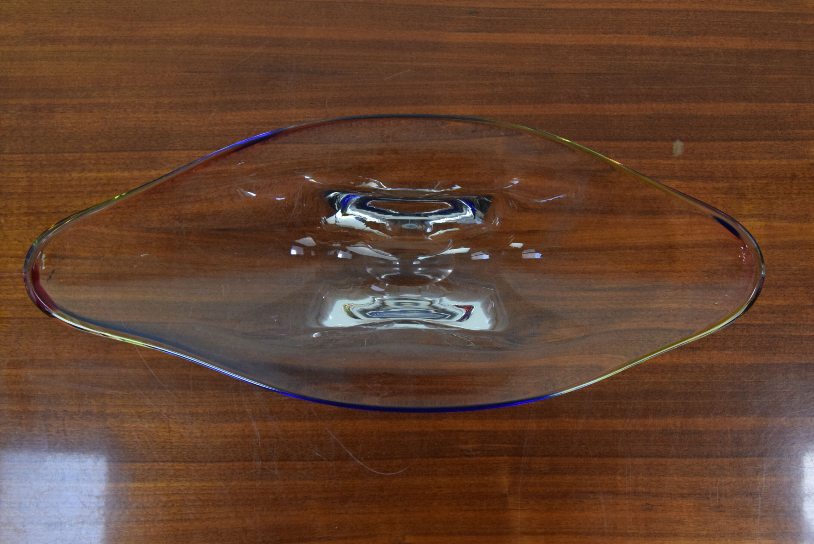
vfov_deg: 36.9
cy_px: 272
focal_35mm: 36
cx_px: 407
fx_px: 815
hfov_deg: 53.1
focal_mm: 24
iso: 1600
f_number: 6.3
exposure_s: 1/160
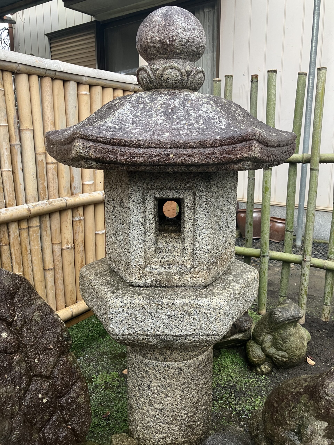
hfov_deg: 49.7
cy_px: 222
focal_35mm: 28
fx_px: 360
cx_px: 167
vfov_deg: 63.4
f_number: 1.8
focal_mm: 3.99
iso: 80
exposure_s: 1/99
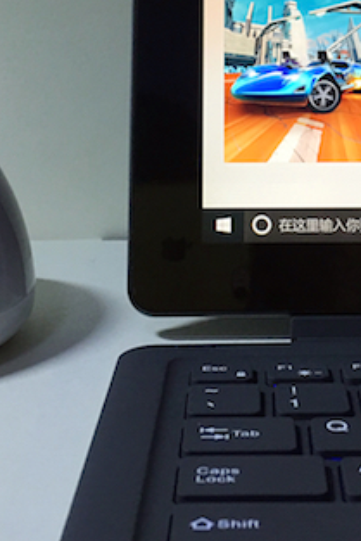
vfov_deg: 25.8
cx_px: 273
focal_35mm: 77
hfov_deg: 17.6
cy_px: 99
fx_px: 1157
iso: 40
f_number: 2.2
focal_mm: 4.15
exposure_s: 1/33
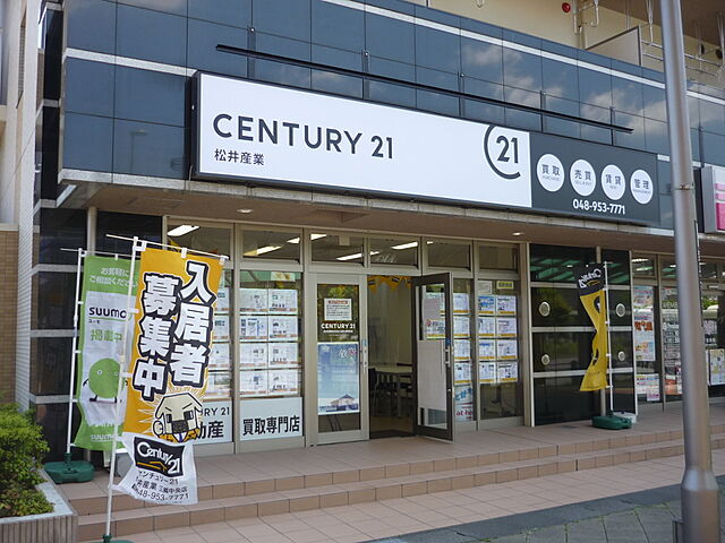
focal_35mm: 33
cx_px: 362
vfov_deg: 42.9
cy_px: 272
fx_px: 691
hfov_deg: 55.4
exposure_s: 1/250
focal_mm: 5.5
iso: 100
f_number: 2.8
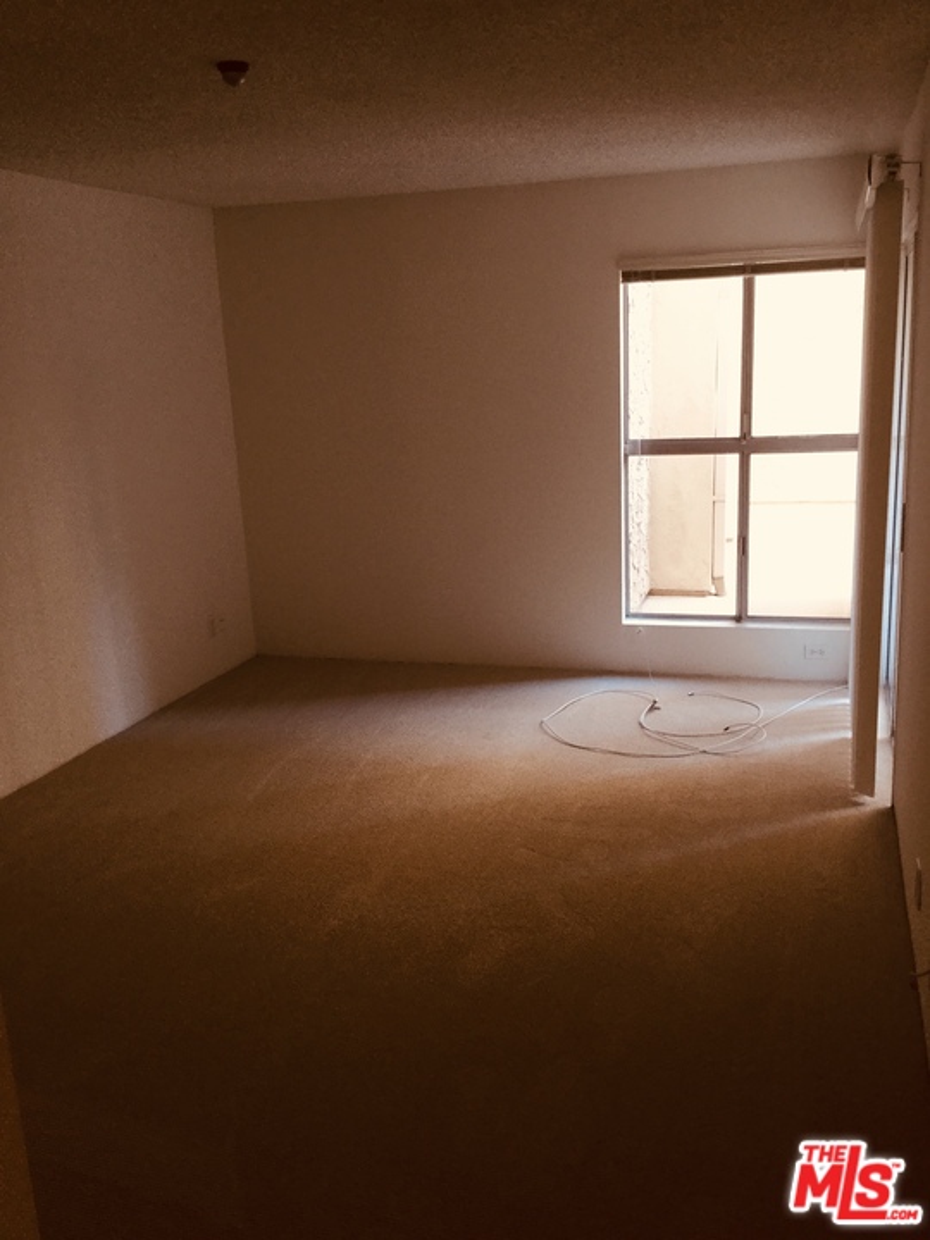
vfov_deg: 58.4
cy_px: 620
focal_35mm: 31
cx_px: 465
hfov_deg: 45.4
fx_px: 1110
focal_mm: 3.3
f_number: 2.4
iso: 80
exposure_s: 1/30
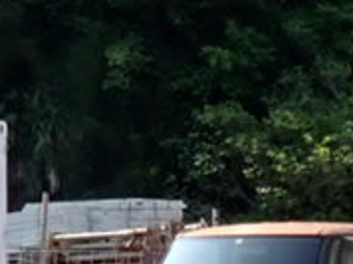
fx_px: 3106
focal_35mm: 305
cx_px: -323
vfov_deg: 4.9
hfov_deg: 6.3
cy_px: 175
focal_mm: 9.61
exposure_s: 1/200
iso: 100
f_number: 4.5
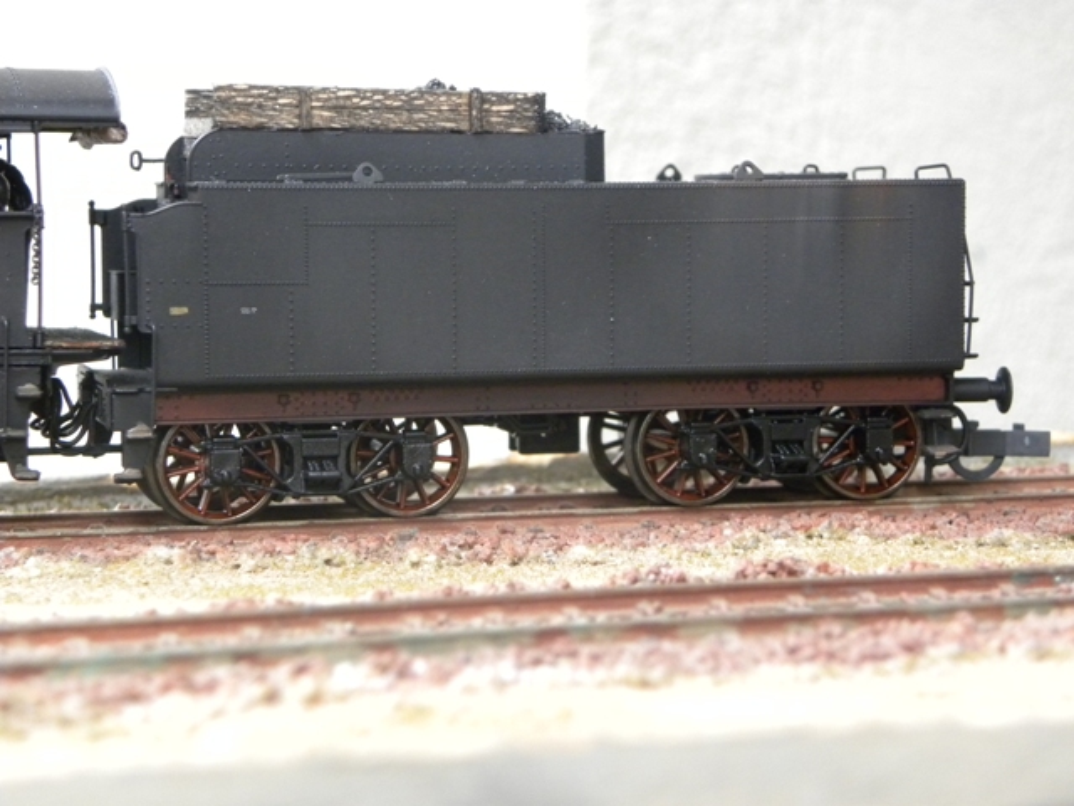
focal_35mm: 95
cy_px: 403
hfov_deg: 20.7
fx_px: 2947
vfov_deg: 15.6
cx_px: 537
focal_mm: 16.9
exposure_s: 1/48.7
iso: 400
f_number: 4
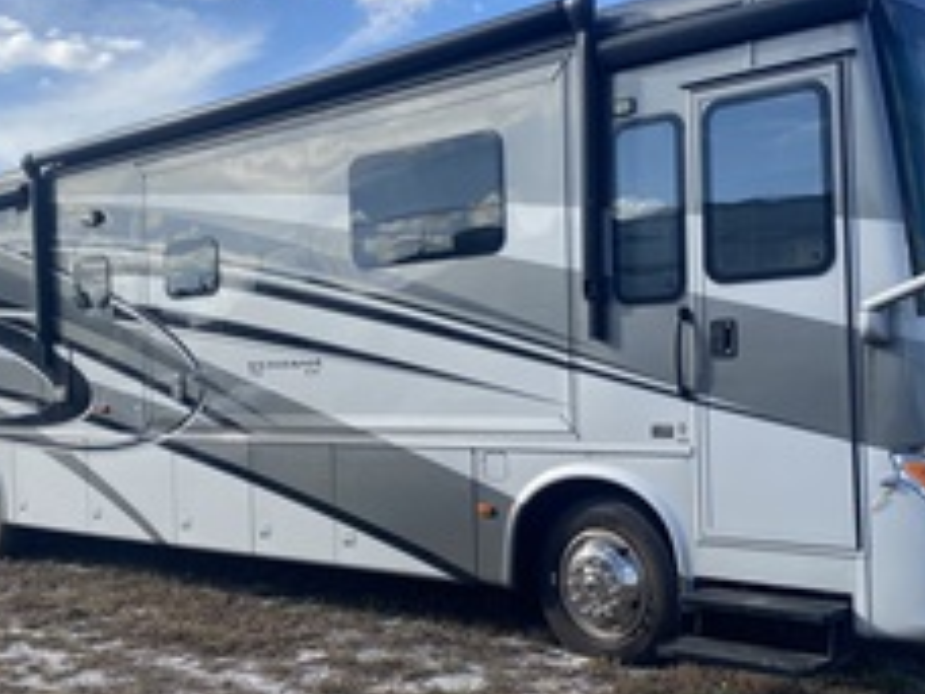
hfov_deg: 46.7
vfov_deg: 35.8
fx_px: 1069
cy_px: 412
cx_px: 519
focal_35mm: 40
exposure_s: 1/1629
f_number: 1.8
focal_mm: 4.25
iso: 32
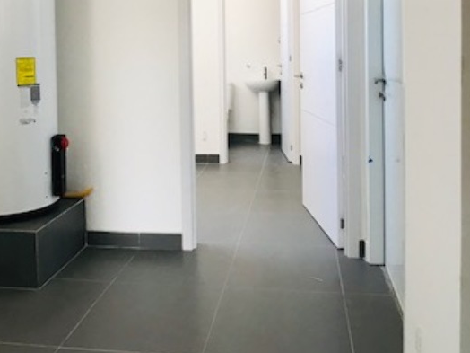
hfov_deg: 33.8
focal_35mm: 57
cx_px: 230
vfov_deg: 25.2
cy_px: 70
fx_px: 774
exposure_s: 1/30
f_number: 1.8
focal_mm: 3.99
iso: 32
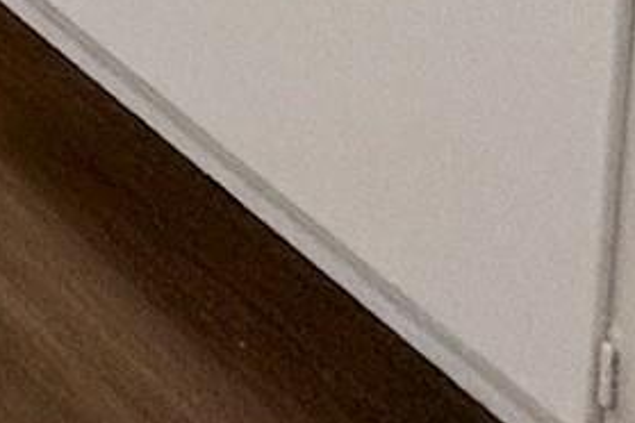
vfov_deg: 7.8
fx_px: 1887
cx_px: -1177
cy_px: -1303
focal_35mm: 107
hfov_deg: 11.9
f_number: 2.2
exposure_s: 1/120
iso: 640
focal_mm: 2.22
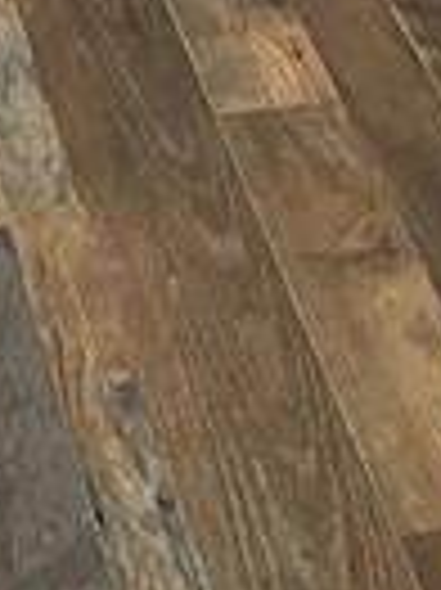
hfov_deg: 9.6
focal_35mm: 153
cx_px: 0
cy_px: -1085
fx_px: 2603
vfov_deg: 10.1
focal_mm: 4.2
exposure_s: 1/60
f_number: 1.6
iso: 500
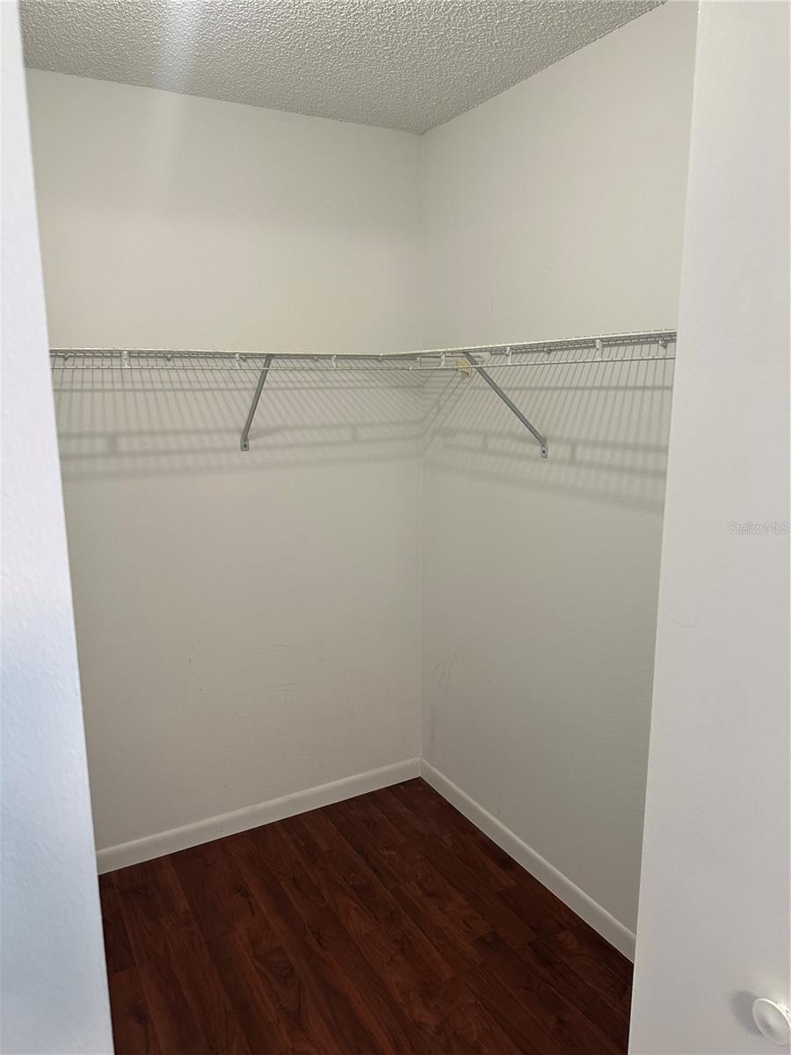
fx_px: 731
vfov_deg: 71.6
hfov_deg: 56.8
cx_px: 396
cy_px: 528
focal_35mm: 24
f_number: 1.78
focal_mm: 6.86
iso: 160
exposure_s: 1/120
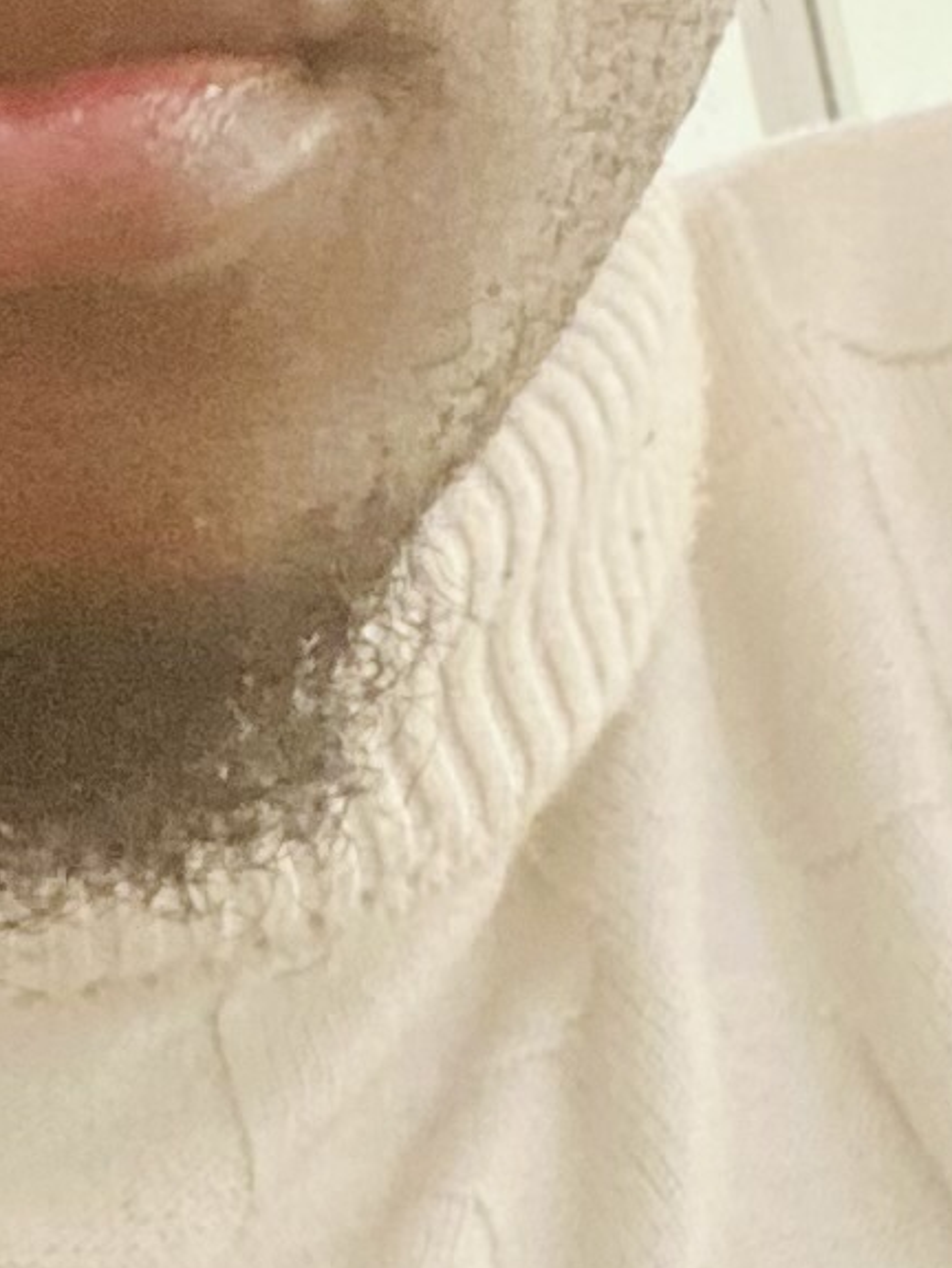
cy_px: 256
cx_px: 185
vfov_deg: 12.2
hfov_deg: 9.2
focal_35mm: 161
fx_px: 5897
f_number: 2.2
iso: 400
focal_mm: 2.71
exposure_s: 1/40
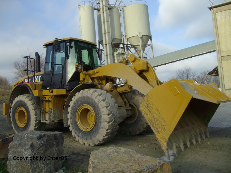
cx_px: 116
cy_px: 86
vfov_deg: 40.7
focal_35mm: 35
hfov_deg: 52.6
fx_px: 234
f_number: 4.8
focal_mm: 5.8
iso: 64
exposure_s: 1/294
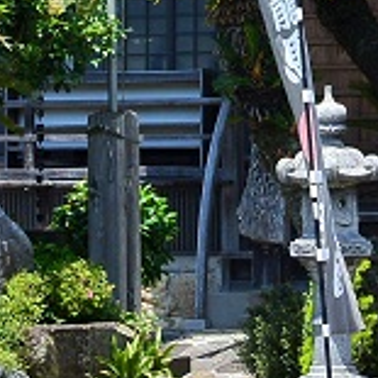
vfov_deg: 6.6
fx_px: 3286
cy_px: 65
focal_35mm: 266
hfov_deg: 6.6
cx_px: 351
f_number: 4.5
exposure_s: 1/500
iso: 100
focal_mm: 30
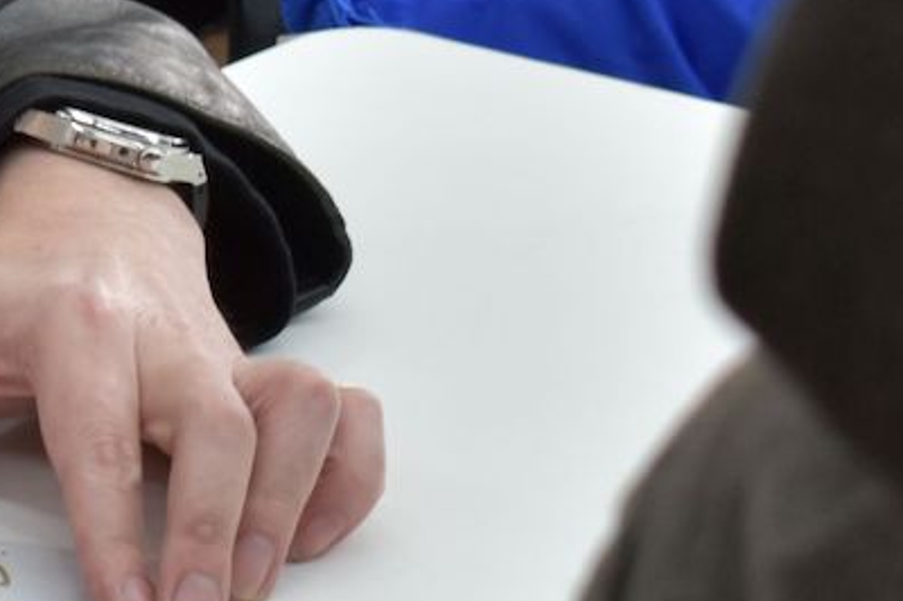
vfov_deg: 4.0
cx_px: -483
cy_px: -197
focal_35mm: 346
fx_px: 8671
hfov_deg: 5.9
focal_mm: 48
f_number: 5.3
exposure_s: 1/60
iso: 400
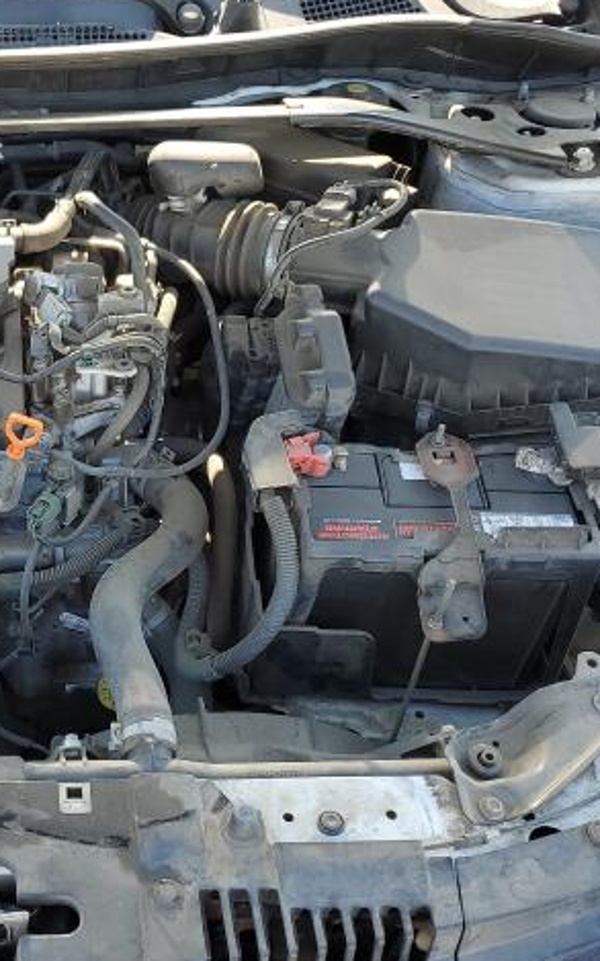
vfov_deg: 42.5
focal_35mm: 47
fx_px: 1230
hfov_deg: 25.9
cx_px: -12
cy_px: 555
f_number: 1.5
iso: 50
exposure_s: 1/357
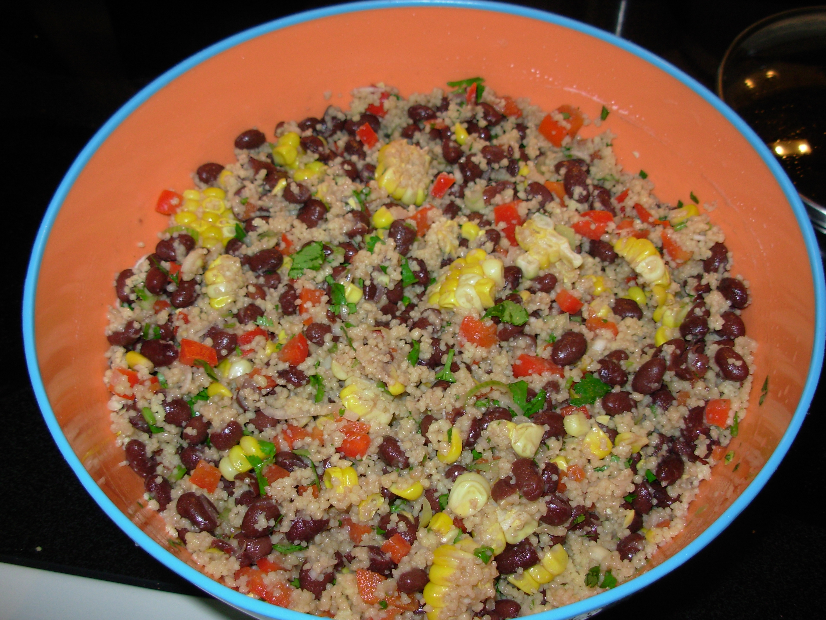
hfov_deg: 49.0
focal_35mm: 38
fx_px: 907
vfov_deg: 37.7
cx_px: 413
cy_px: 310
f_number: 2.9
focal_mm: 6.3
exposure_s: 1/32
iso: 50
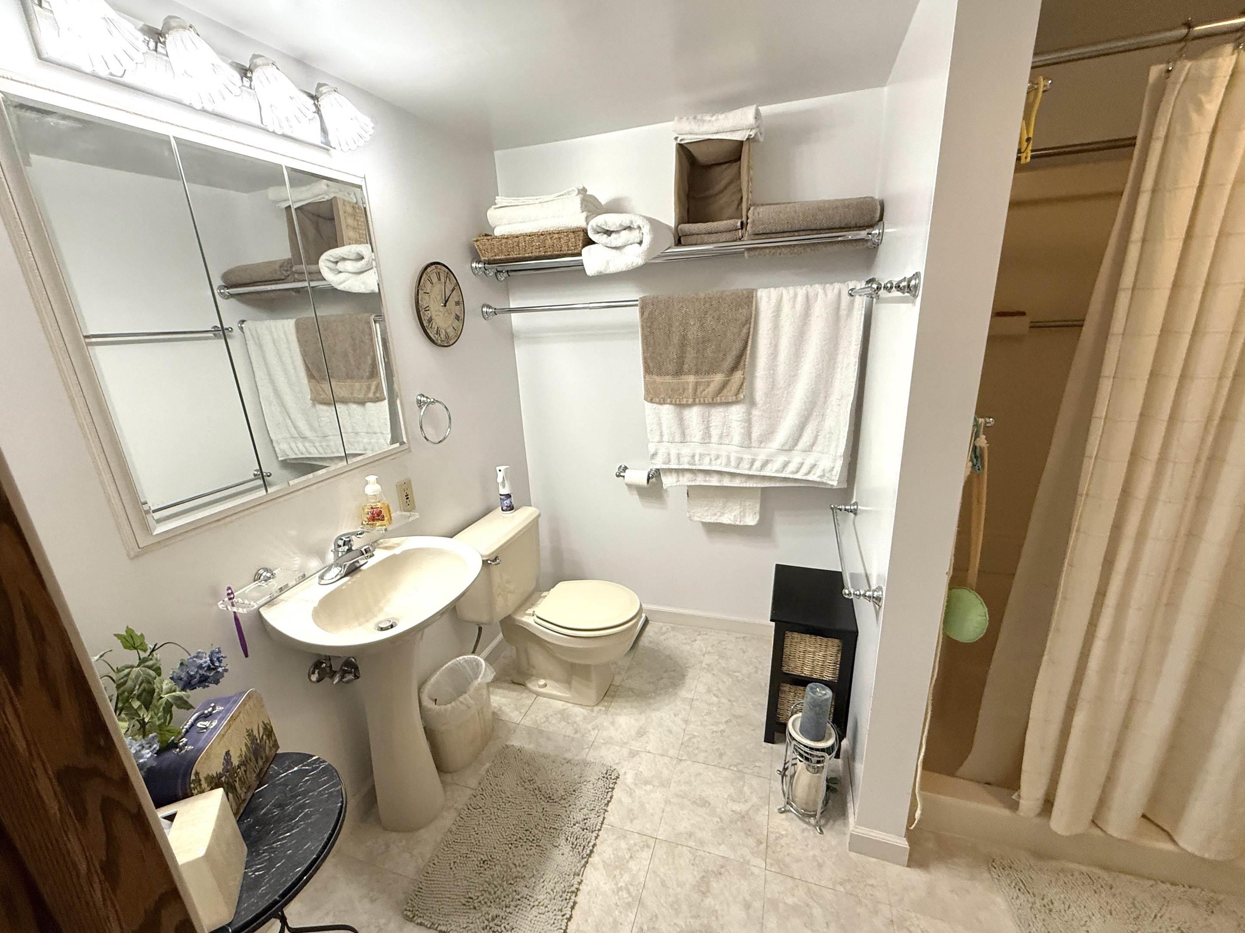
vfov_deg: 81.7
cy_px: 489
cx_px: 608
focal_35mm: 15
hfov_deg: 98.2
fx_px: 539
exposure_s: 1/120
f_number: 2.2
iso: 200
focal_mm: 2.22
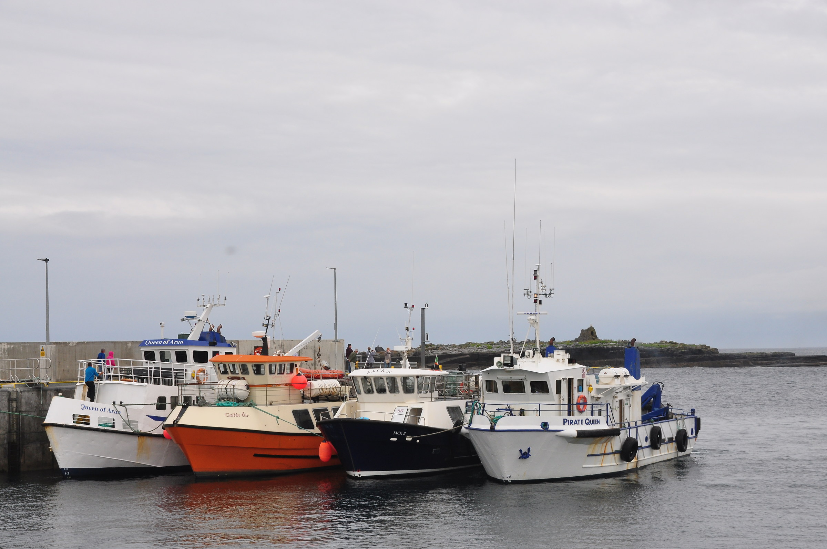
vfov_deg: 17.4
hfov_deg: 26.0
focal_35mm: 78
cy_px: 274
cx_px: 414
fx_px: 1790
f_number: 10
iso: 400
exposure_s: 1/400
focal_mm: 52
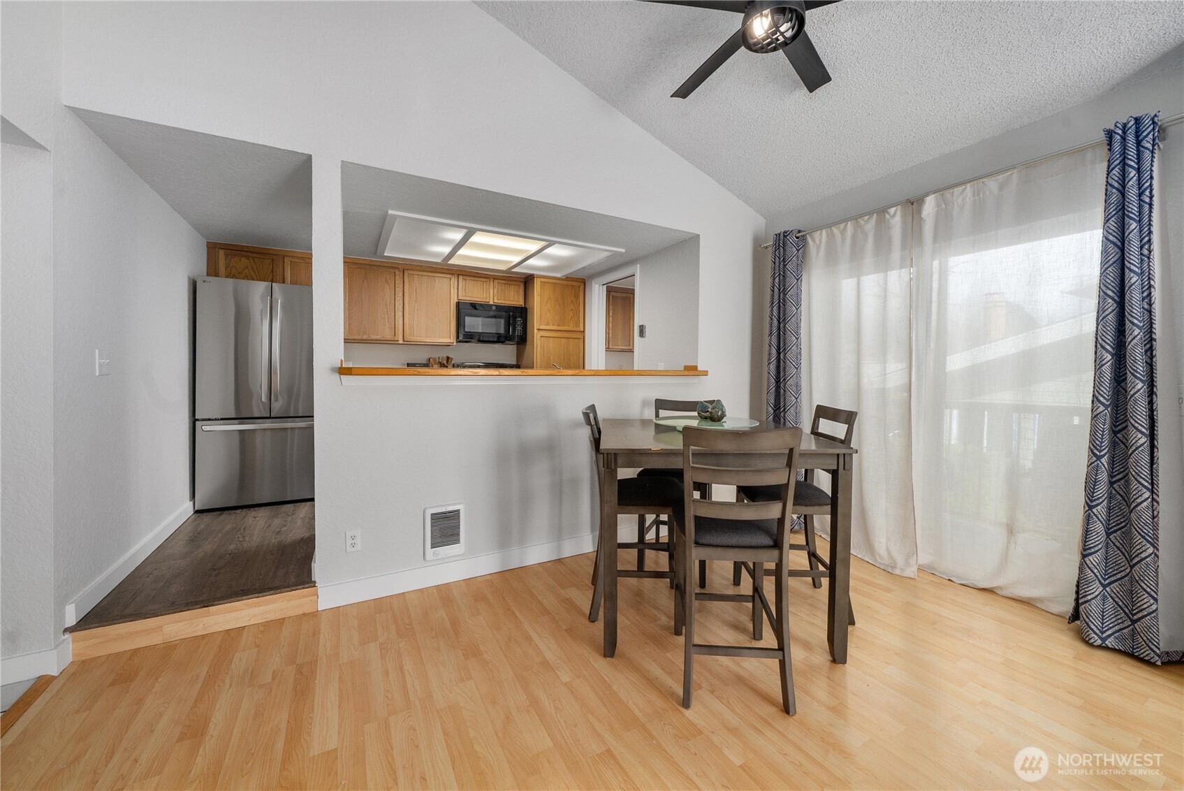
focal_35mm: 13
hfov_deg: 108.3
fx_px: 428
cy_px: 396
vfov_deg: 85.5
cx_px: 592
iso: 1000
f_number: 8
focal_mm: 13
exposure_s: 1/25
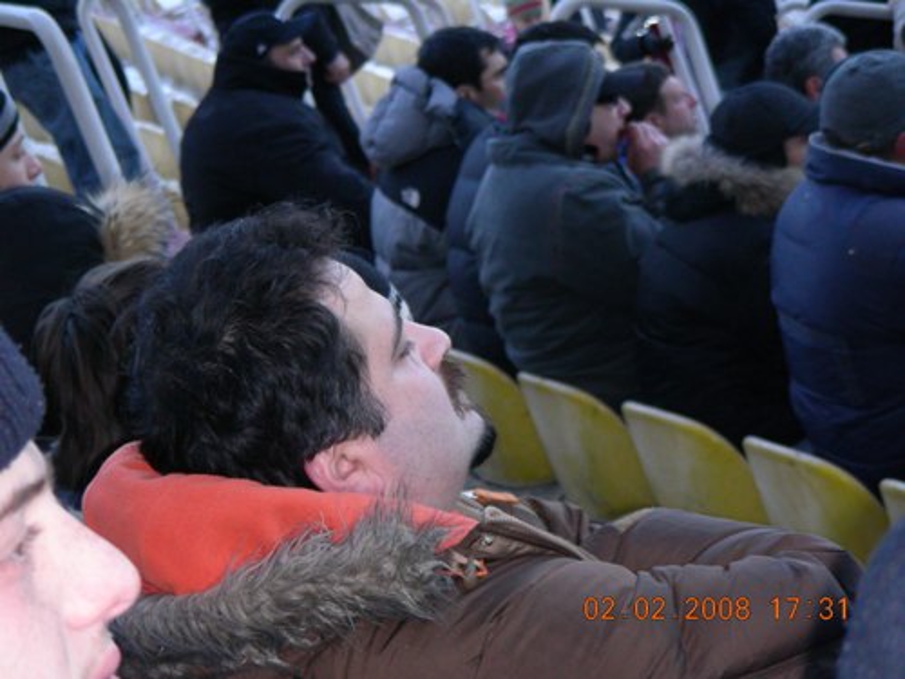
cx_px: 452
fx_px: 3346
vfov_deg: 11.6
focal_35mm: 128
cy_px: 340
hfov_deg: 15.4
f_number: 3.5
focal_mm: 21.3
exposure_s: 1/120
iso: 200
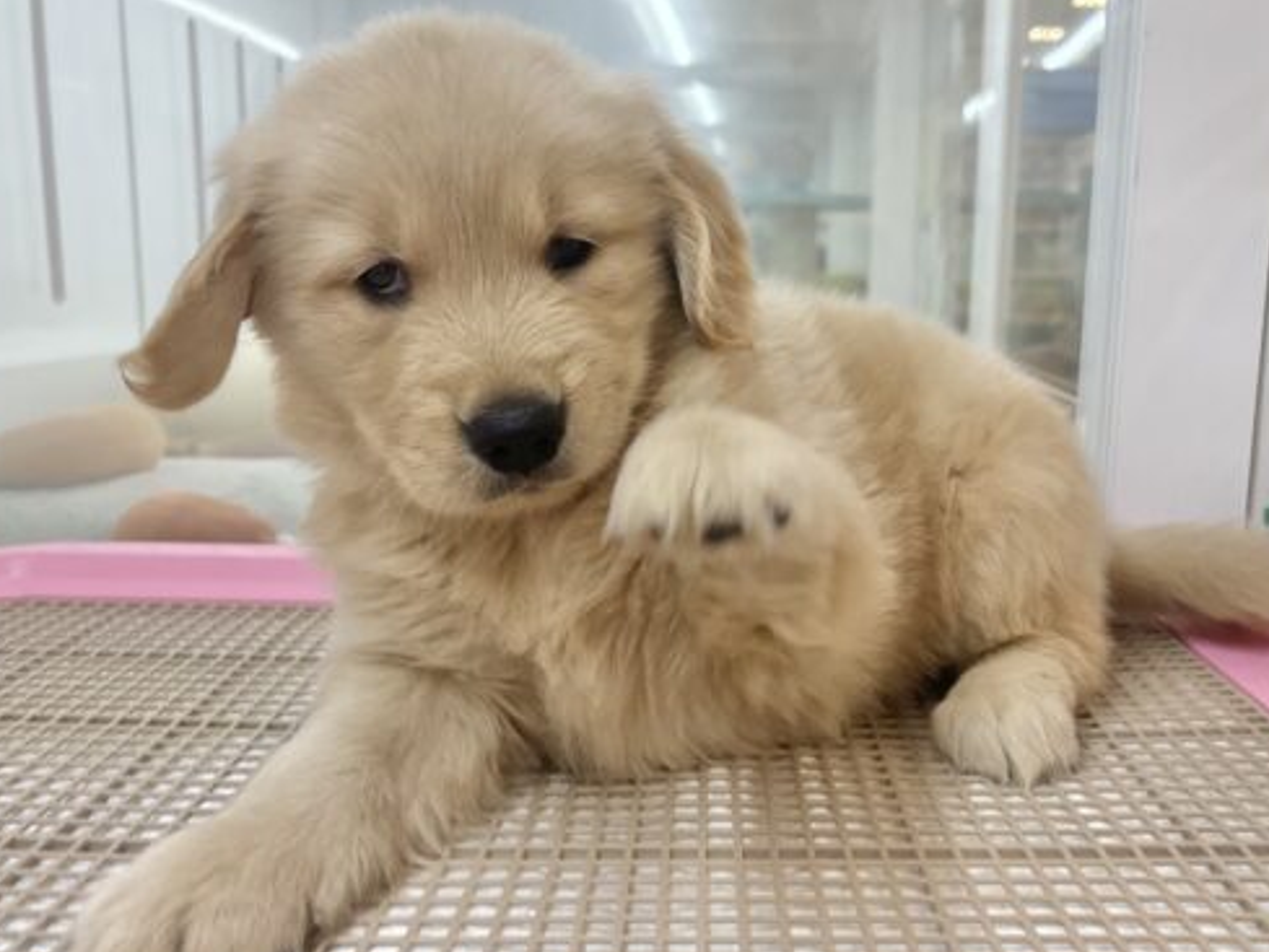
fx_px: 1247
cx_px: 711
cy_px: 488
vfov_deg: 41.8
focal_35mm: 34
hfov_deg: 53.8
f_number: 1.6
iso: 64
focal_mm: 5.96
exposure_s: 1/100
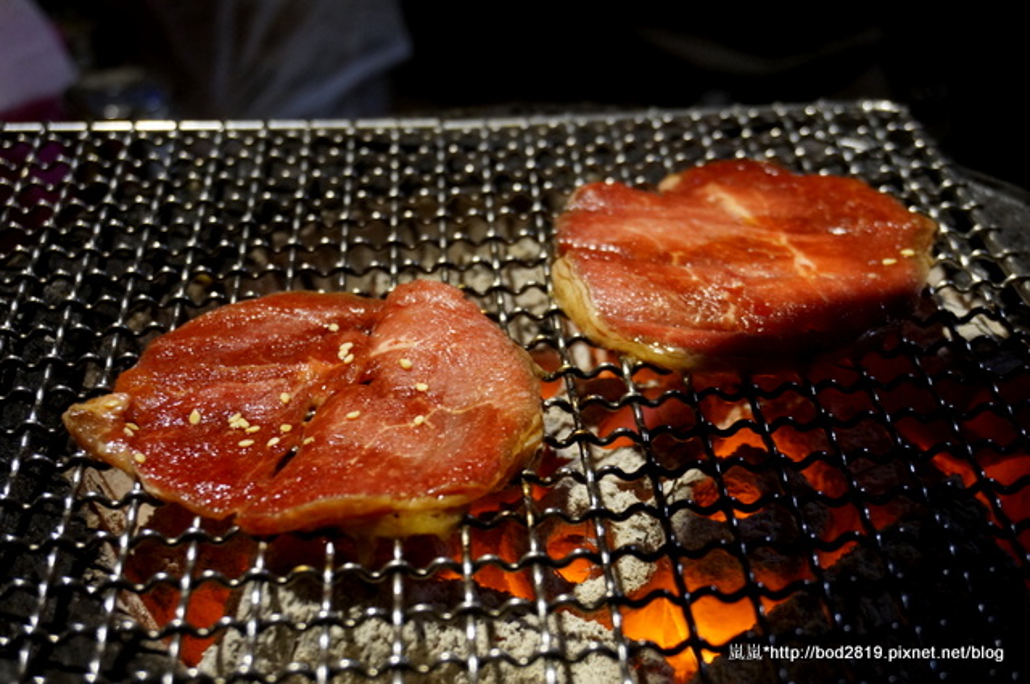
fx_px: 1457
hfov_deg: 38.9
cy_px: 342
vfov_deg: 26.4
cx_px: 515
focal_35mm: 51
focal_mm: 34
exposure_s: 1/60
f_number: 5
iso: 1000
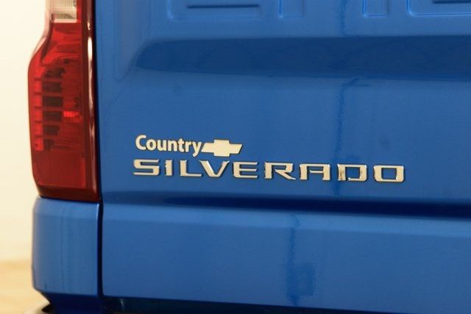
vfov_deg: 13.0
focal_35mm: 105
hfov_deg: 19.5
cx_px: 236
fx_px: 1374
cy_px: 157
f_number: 6.3
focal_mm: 70
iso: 1600
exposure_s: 1/30
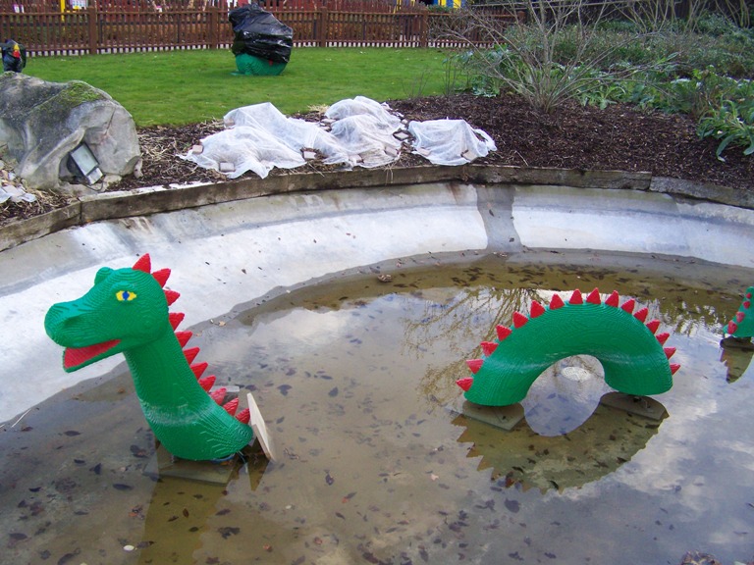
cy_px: 282
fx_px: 828
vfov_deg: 37.7
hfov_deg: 49.0
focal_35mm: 38
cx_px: 377
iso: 160
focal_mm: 6.3
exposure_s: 1/160
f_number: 2.8
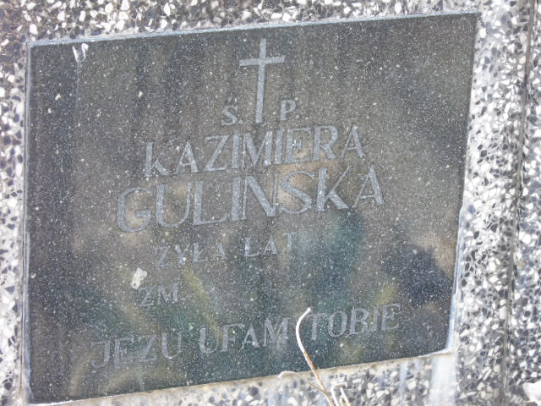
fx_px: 2532
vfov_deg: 9.2
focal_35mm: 162
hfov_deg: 12.2
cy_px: 203
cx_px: 270
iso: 400
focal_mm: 29
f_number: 4.9
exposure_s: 1/125
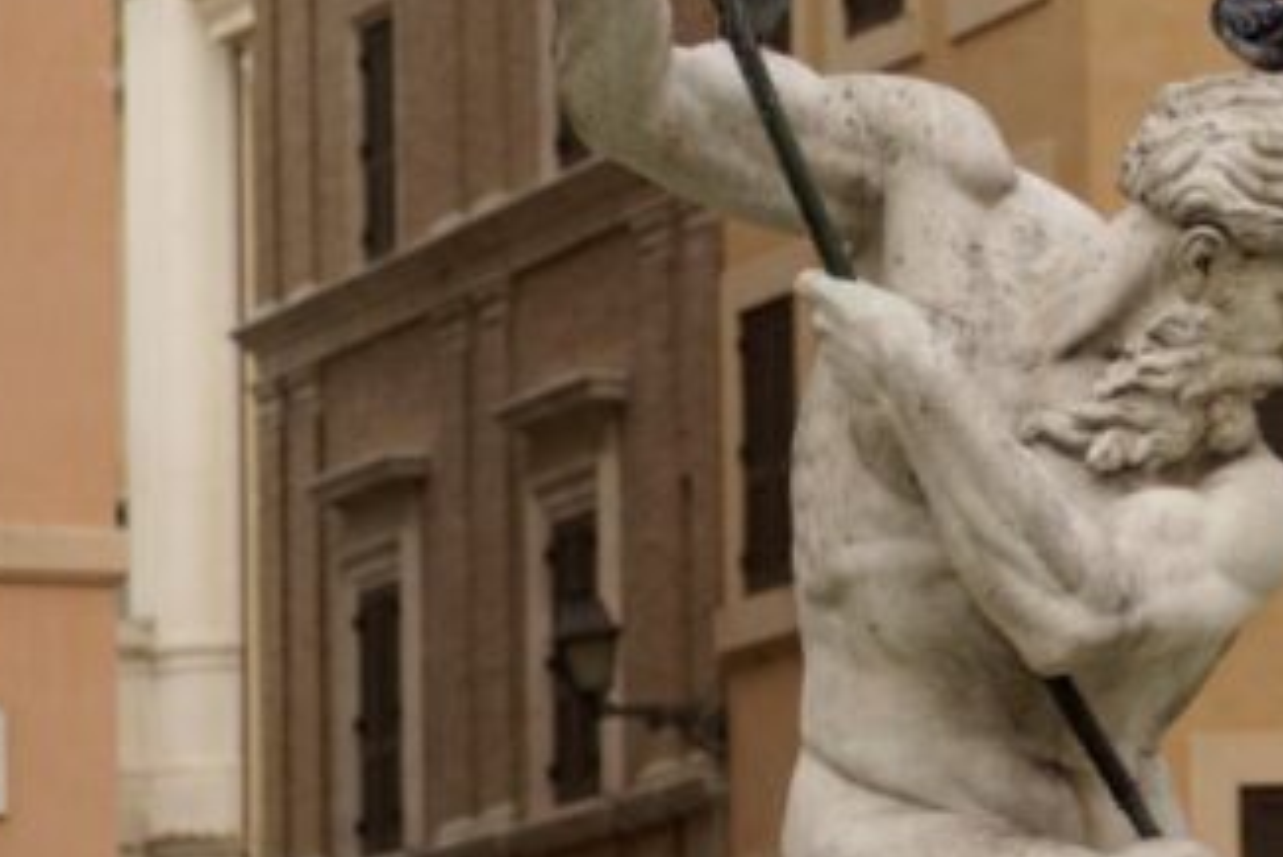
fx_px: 9876
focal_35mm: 277
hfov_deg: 7.4
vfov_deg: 5.0
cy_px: 496
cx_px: 1062
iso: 100
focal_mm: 100
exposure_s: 1/200
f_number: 5
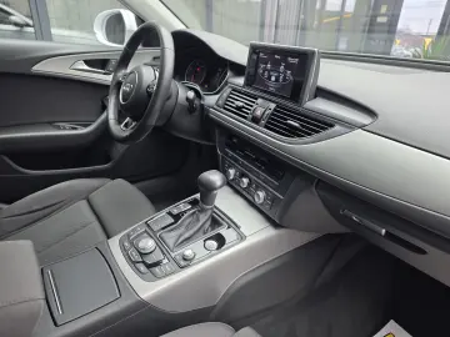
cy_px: 168
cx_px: 225
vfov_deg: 58.9
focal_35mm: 23
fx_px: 299
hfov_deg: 73.9
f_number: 1.7
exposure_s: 1/100
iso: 125
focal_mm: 6.25
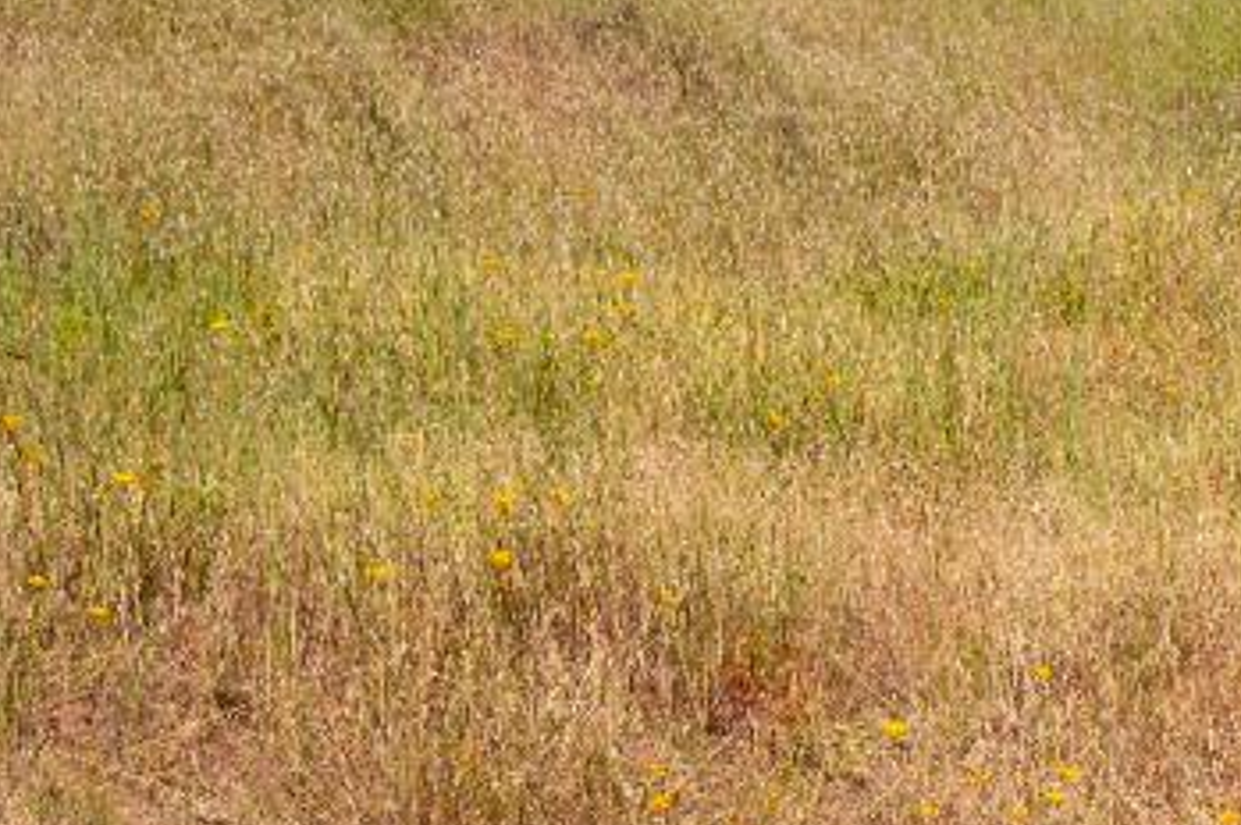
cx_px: 2468
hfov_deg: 12.7
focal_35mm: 142
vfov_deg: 9.5
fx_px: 4890
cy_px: 1056
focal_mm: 33
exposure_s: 1/250
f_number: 9
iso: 100
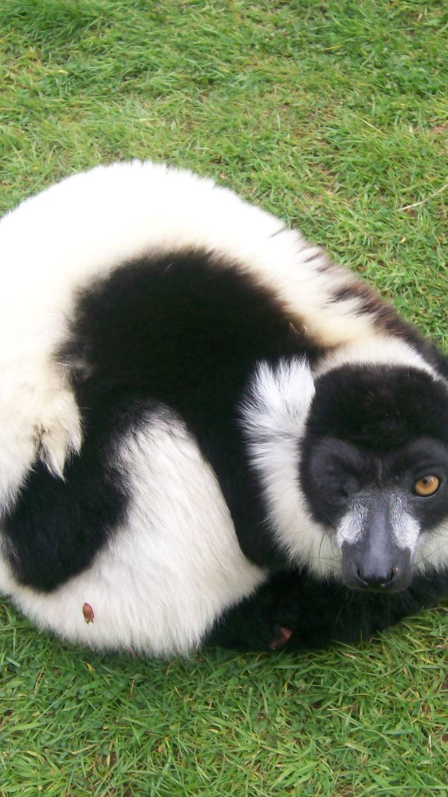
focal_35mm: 51
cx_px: 275
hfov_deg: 23.5
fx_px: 1077
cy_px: 398
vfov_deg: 40.6
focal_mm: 5.8
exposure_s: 1/146
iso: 80
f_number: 2.8
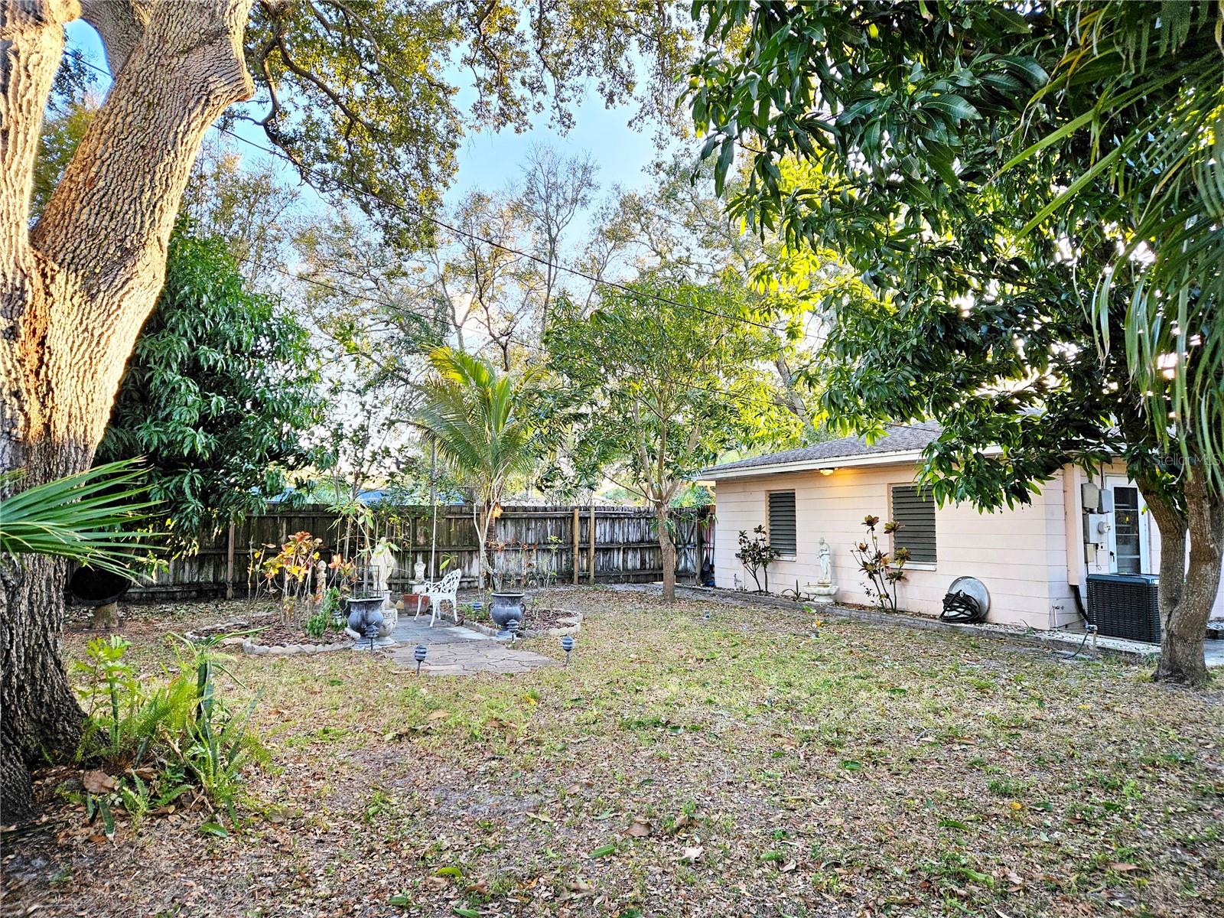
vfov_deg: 58.9
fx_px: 813
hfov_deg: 73.9
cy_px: 459
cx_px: 612
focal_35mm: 23
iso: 64
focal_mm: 5.4
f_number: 1.8
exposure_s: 1/180
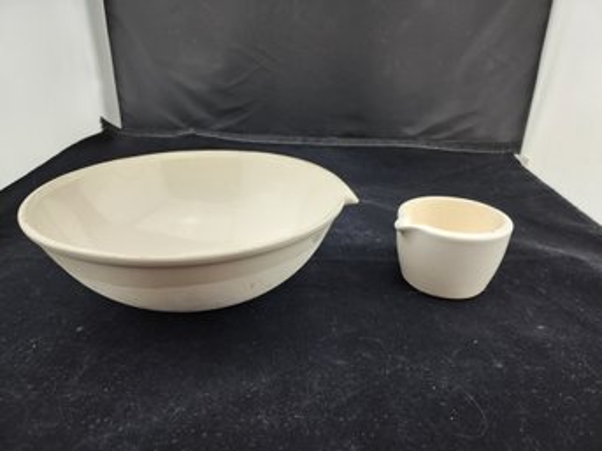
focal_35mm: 23
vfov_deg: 58.8
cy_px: 226
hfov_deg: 73.9
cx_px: 301
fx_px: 400
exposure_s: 1/120
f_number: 1.8
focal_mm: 6.4
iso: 32
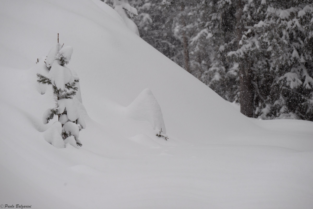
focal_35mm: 260
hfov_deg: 7.9
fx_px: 2261
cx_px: 156
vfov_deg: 5.3
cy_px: 104
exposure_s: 1/320
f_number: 9
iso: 320
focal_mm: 260
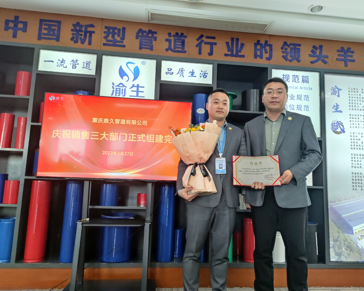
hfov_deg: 68.1
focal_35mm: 25
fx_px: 269
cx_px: 181
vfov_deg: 56.8
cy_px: 146
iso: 610
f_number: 1.69
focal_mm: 6.72
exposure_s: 1/50
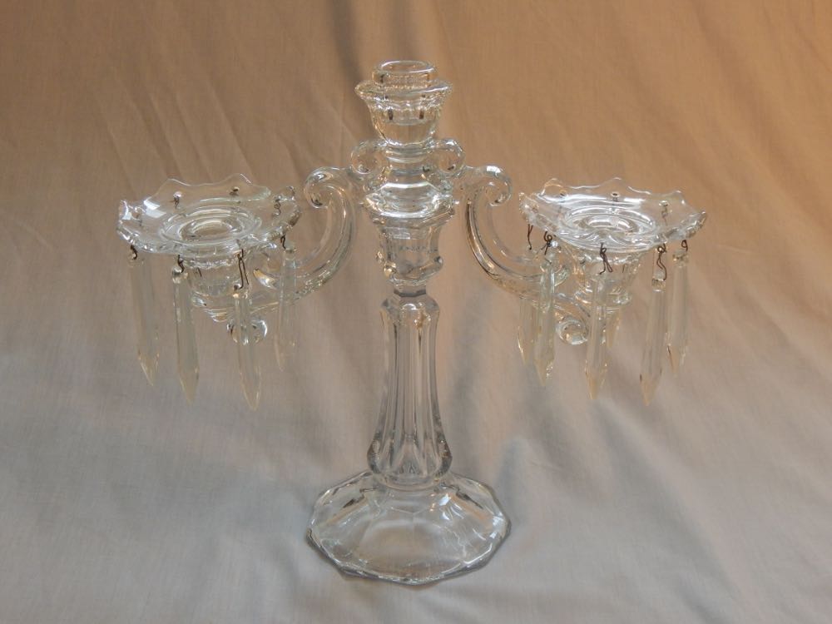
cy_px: 312
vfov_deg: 27.0
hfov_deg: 35.5
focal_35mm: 54
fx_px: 1298
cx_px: 416
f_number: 3.8
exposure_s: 1/30
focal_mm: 9.7
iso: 200
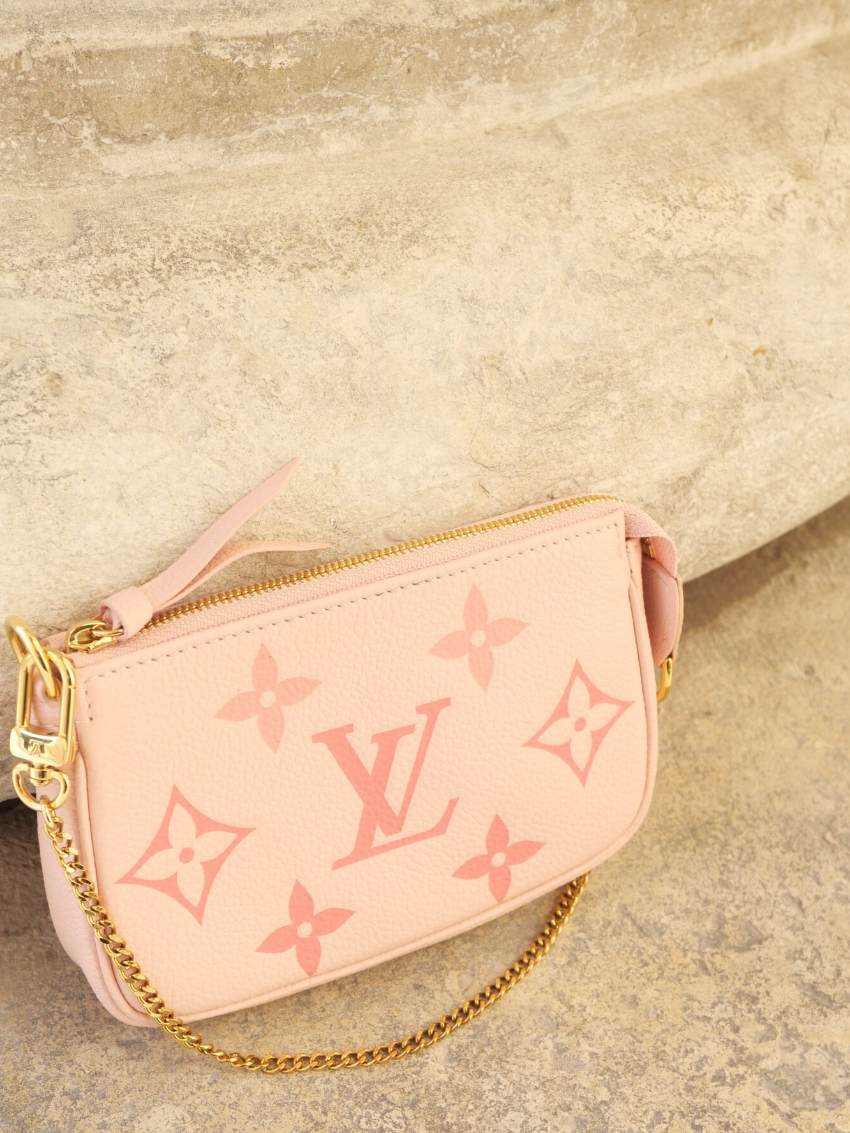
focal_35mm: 49
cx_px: 391
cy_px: 731
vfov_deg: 38.6
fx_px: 1604
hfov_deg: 29.7
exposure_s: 1/160
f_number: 5
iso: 200
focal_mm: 17
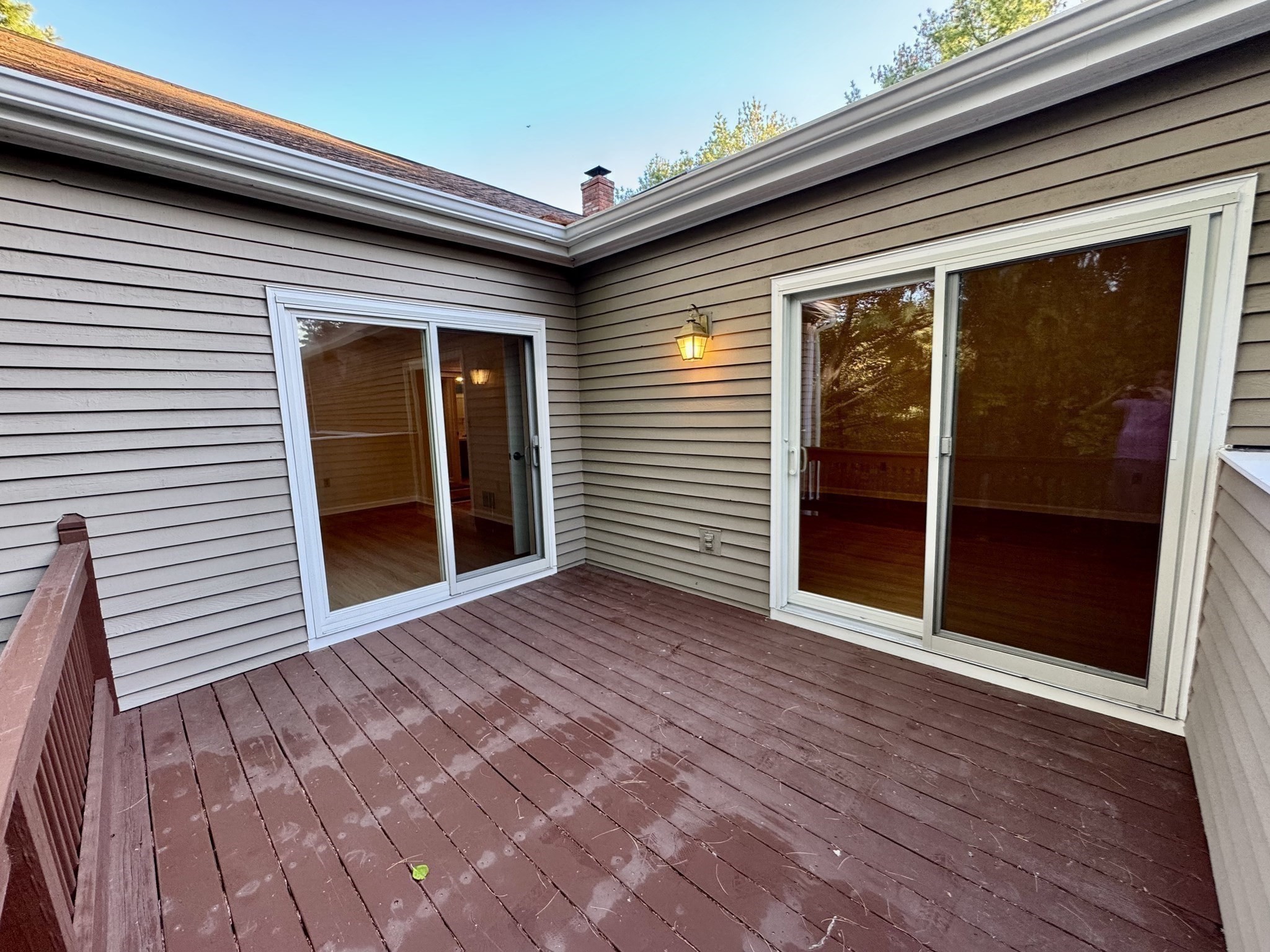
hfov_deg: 102.1
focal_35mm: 14
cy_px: 476
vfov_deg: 85.7
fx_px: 514
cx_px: 635
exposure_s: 1/120
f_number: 2.2
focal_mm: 2.22
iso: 160
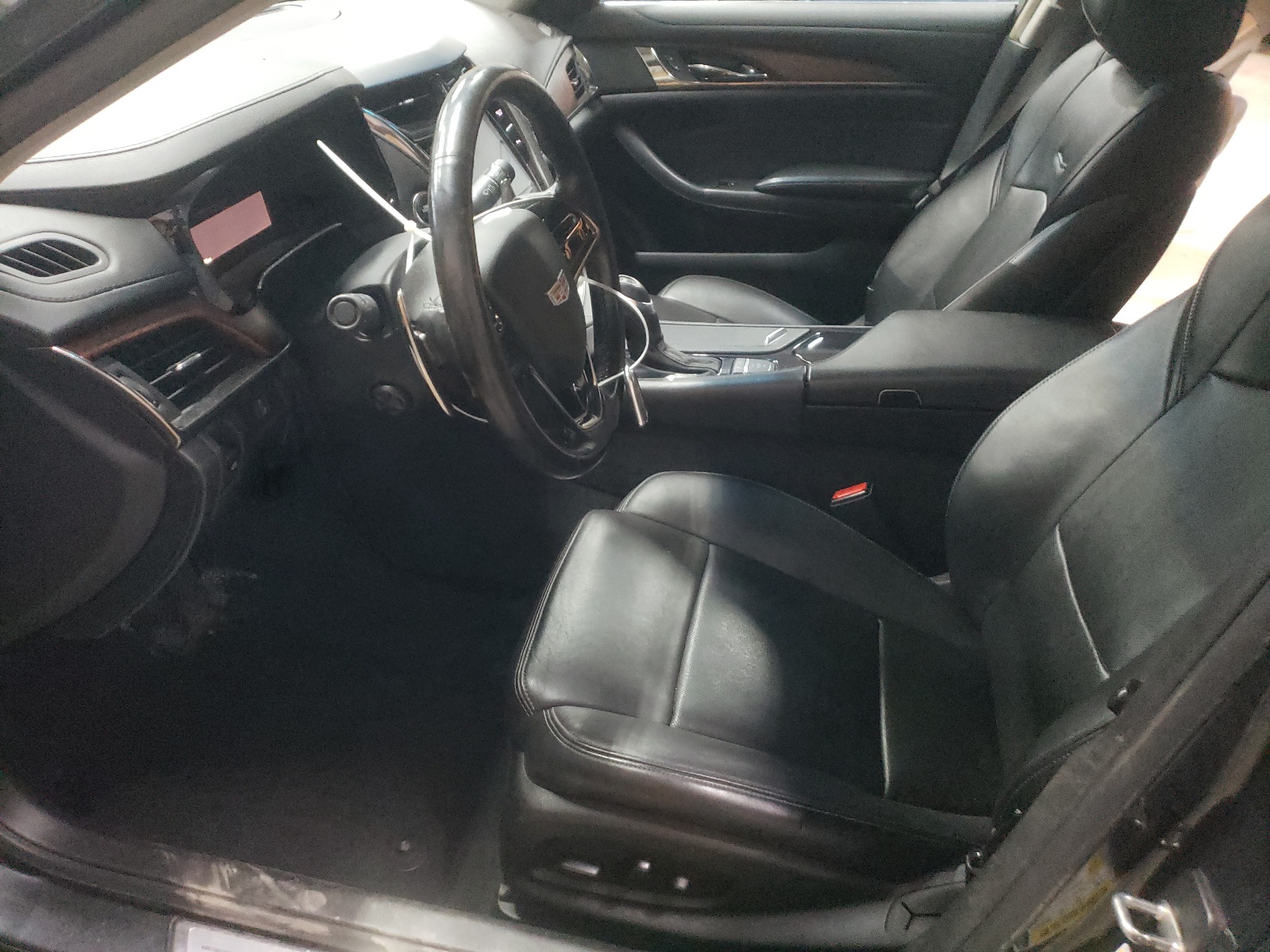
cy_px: 476
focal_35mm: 26
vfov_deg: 53.1
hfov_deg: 67.3
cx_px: 635
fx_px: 954
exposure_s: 1/24
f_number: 1.5
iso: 663
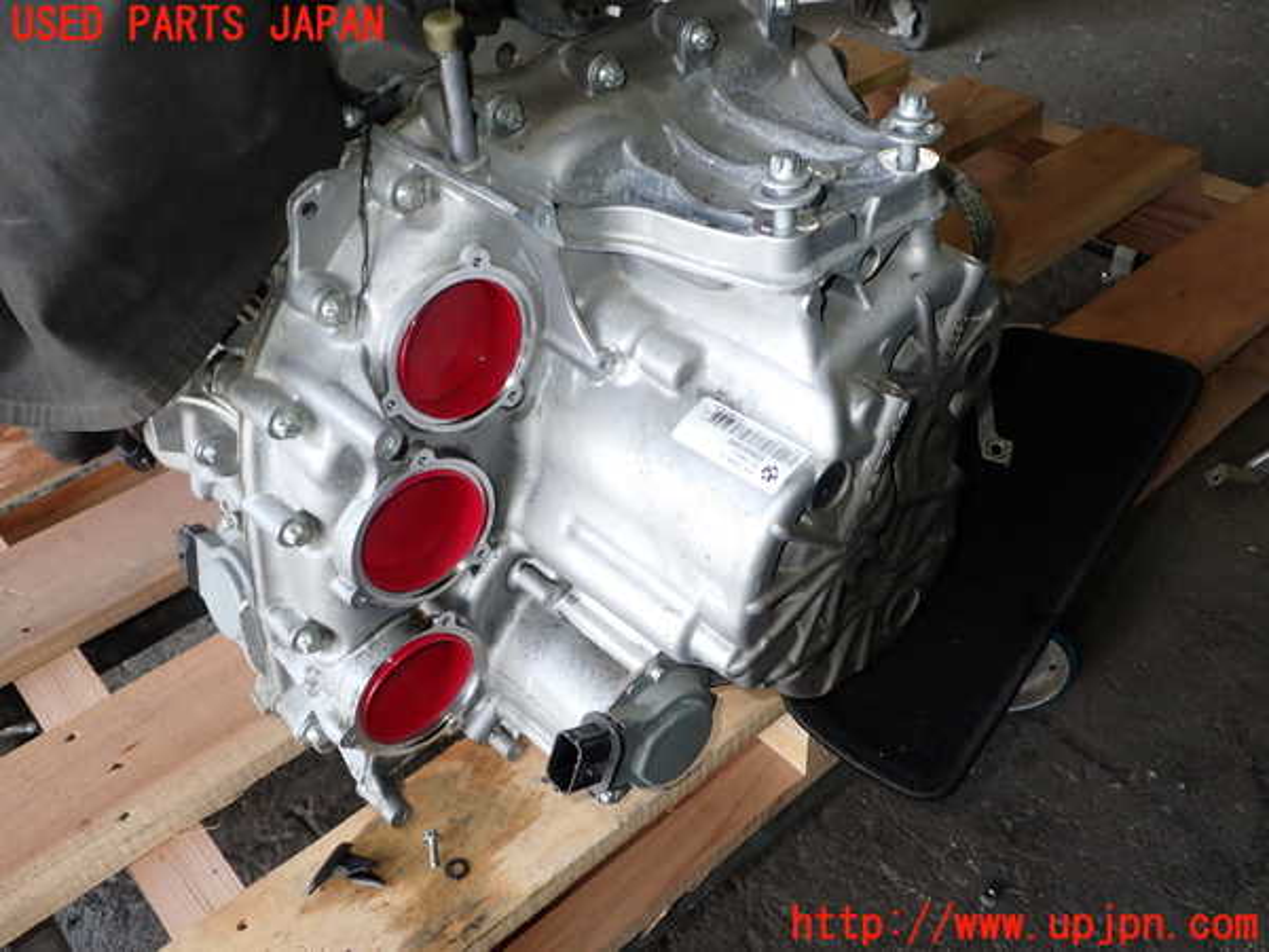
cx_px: 634
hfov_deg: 56.8
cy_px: 476
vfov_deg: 44.2
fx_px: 1173
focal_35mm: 32
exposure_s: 1/60
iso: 100
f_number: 2.4
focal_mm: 5.79
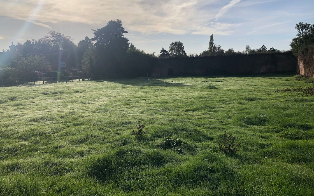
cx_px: 156
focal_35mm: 30
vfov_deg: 41.8
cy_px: 99
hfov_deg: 62.9
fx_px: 257
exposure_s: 1/3436
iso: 20
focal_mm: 3.99
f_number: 1.8
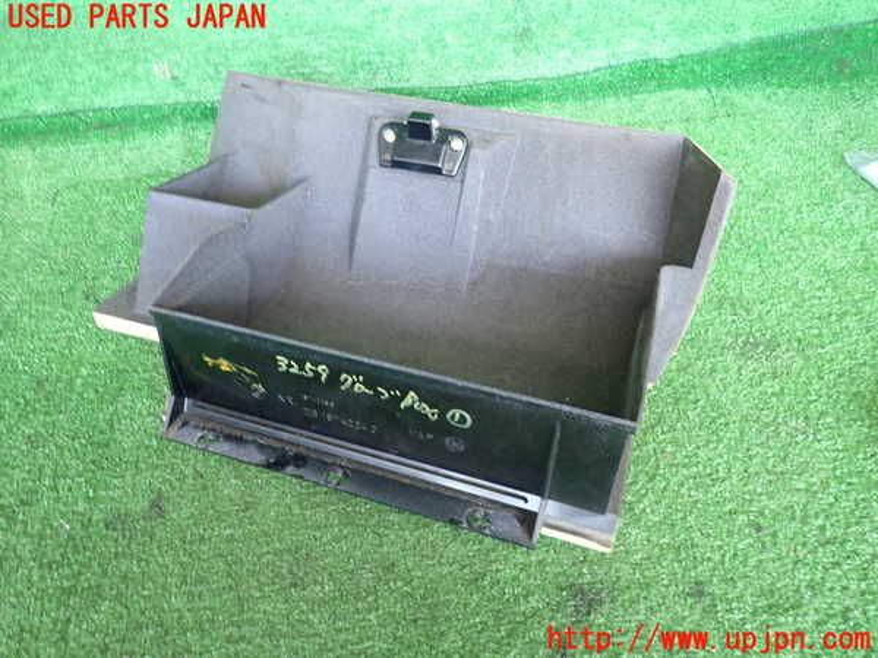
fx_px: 634
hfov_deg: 69.4
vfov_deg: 54.9
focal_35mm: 25
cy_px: 329
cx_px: 439
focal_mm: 4.5
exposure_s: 1/30
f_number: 2
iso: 200
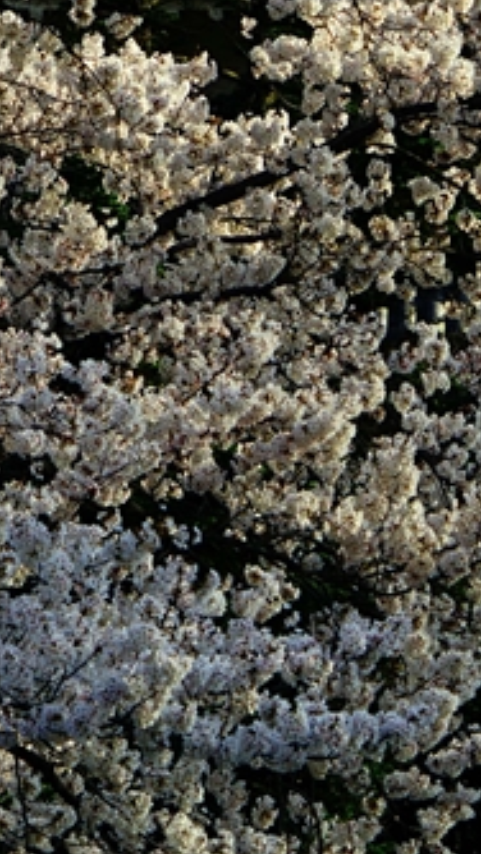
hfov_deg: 3.2
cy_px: 72
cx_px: 503
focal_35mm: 380
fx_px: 8618
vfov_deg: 5.7
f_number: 7.1
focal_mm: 101
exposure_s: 1/250
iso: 100
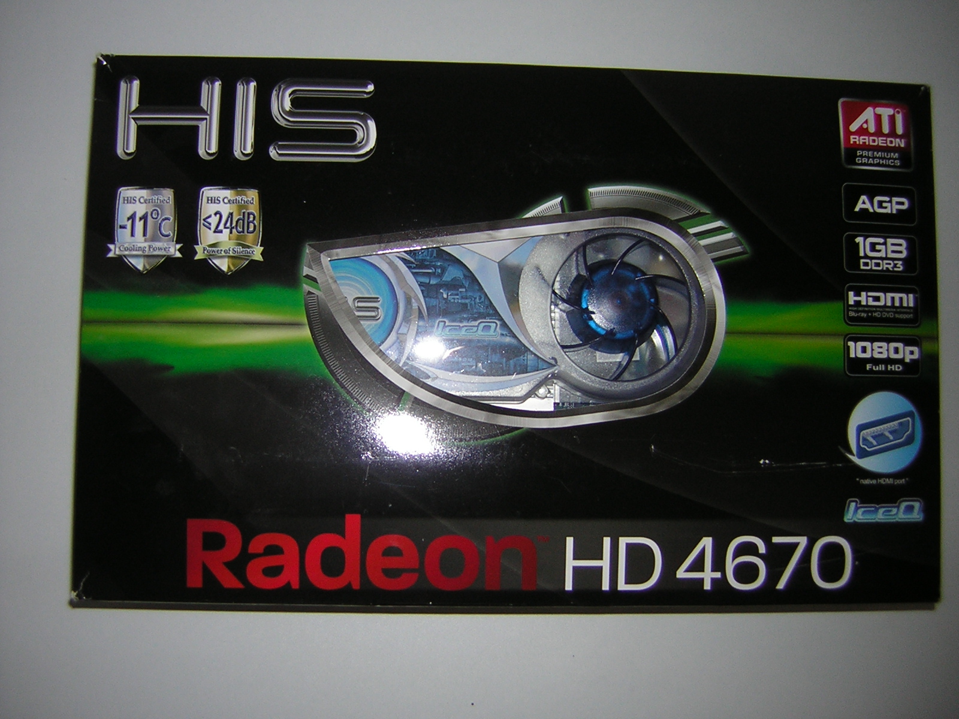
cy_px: 360
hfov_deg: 51.4
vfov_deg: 39.7
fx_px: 997
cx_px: 480
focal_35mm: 36
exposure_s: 1/60.1
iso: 50
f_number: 2.6
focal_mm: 4.7
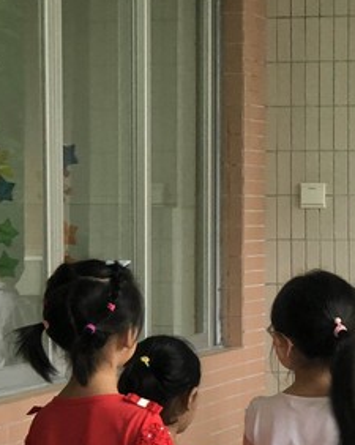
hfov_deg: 9.1
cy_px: 357
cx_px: 334
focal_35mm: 168
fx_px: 2210
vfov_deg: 11.5
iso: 100
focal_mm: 6.6
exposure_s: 1/50
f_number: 2.8
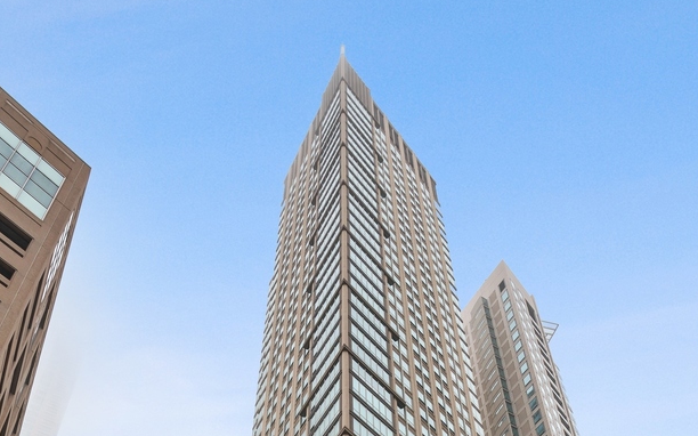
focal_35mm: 36
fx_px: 685
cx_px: 359
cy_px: 590
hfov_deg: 54.0
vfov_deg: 28.1
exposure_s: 1/200
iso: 500
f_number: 8
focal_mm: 20
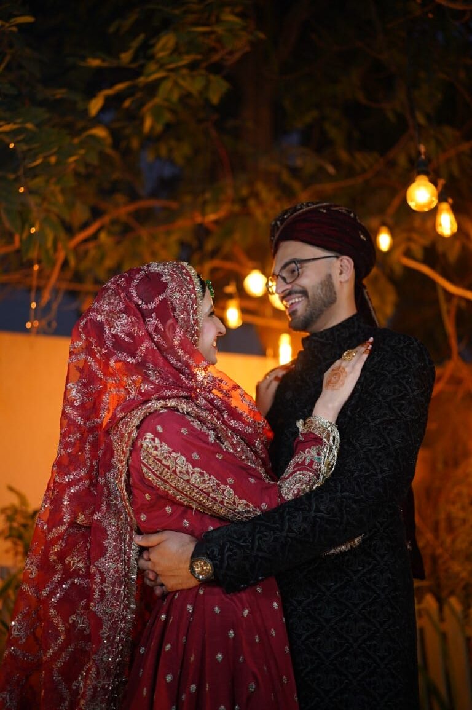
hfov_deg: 37.8
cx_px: 236
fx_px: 690
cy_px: 355
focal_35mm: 35
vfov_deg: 54.5
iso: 400
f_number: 1.4
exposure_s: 1/100
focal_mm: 35
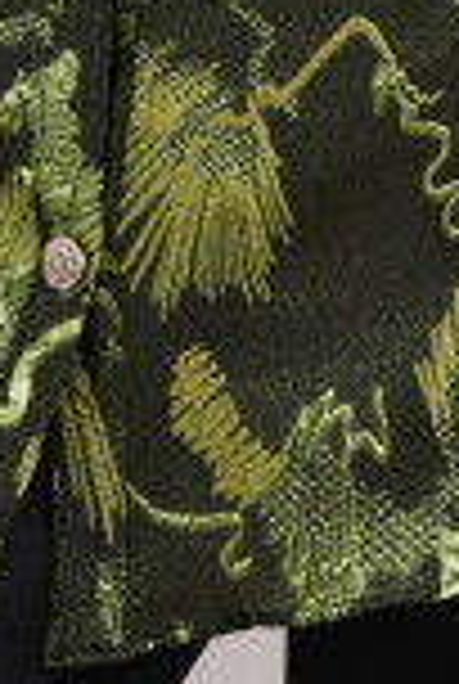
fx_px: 6282
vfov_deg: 6.1
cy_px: -608
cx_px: 238
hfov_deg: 4.2
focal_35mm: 330
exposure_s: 1/160
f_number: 11
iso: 400
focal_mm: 67
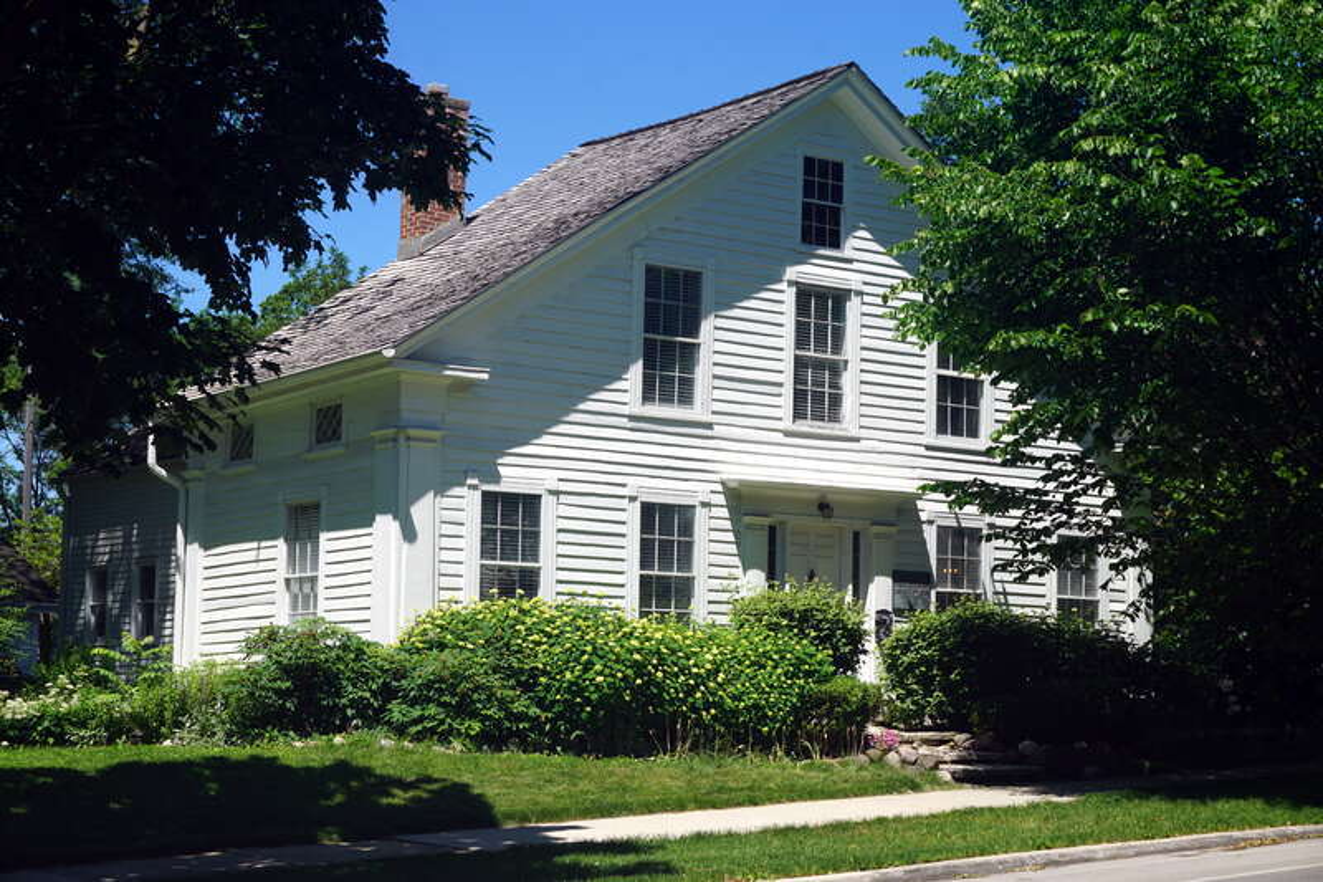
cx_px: 662
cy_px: 441
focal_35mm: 63
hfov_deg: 31.9
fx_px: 2315
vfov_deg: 21.6
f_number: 11
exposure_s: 1/160
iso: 100
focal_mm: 42
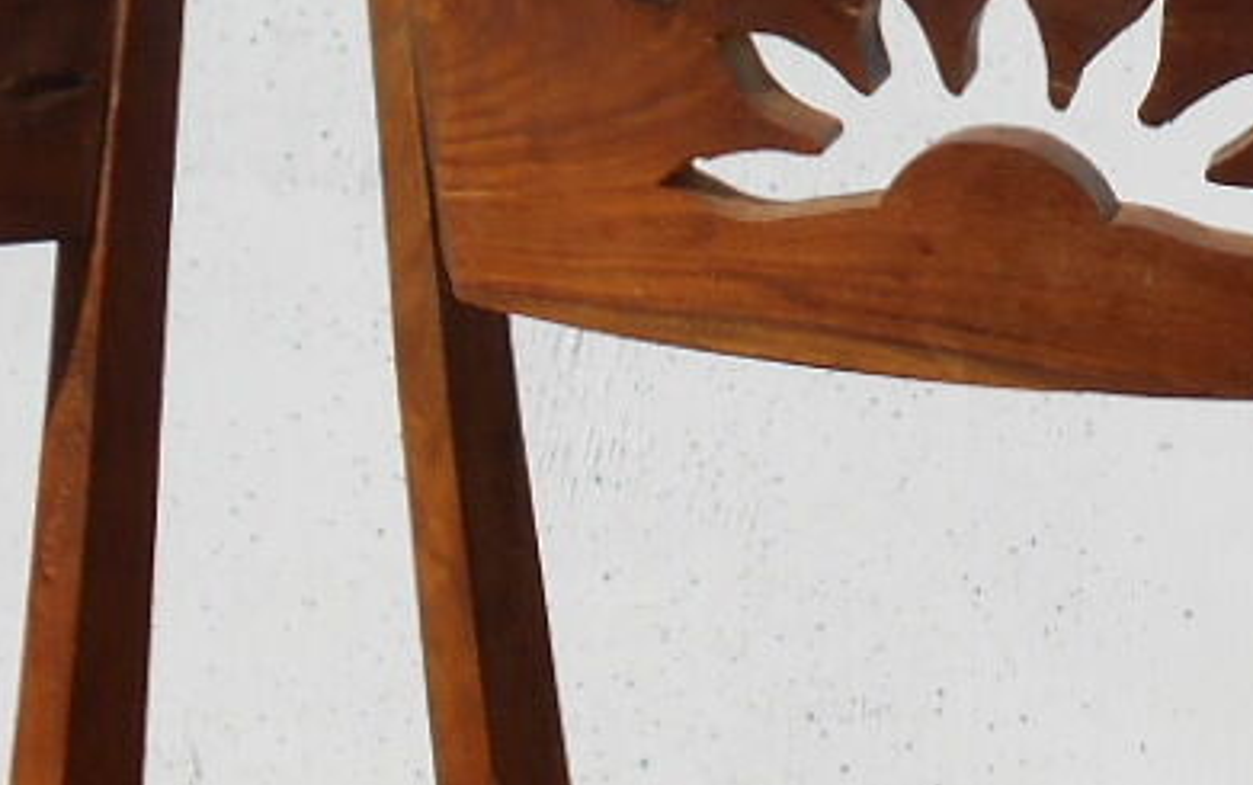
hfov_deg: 12.3
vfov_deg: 7.6
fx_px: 5775
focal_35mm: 169
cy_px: 1298
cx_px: 1147
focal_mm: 6.7
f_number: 3.9
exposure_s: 1/1250
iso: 80
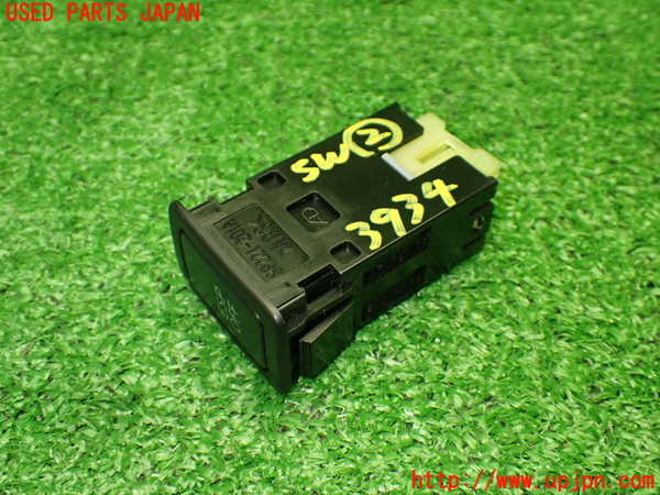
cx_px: 330
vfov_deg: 35.1
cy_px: 248
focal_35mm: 41
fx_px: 782
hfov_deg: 45.8
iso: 800
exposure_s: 1/100
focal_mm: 7.31
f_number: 2.8
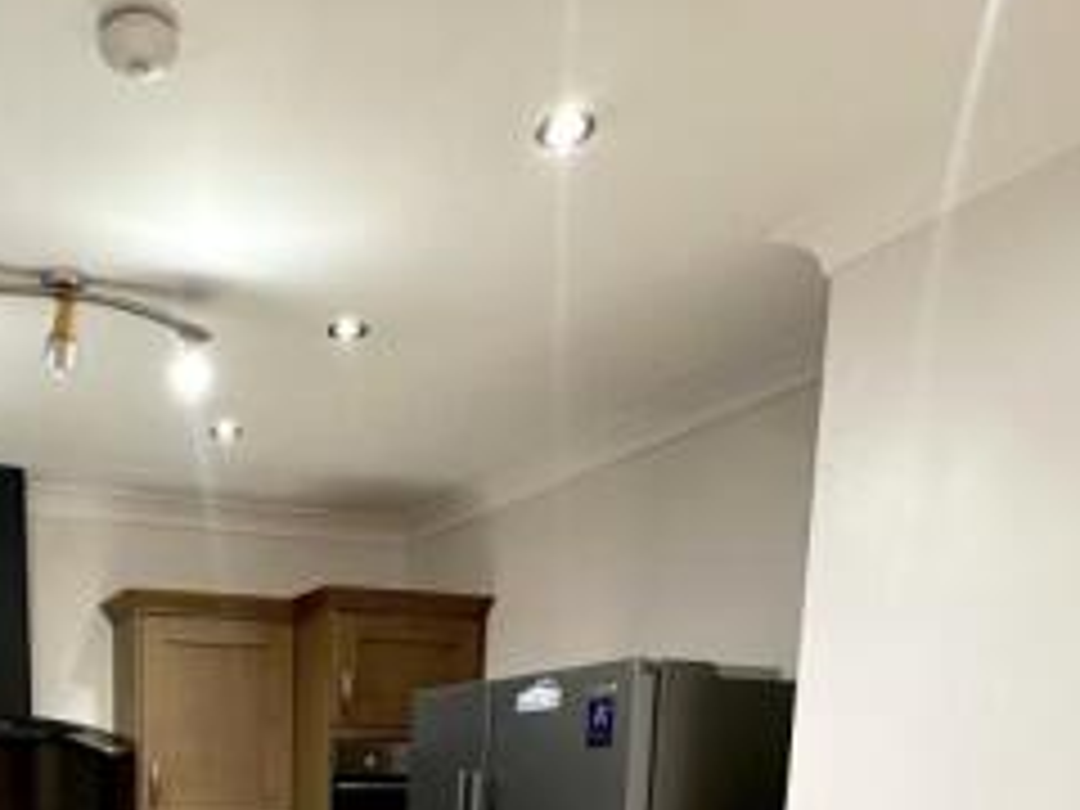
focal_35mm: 34
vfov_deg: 34.5
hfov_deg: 50.4
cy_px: 943
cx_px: 200
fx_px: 1061
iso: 320
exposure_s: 1/50
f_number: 2.2
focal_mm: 2.22
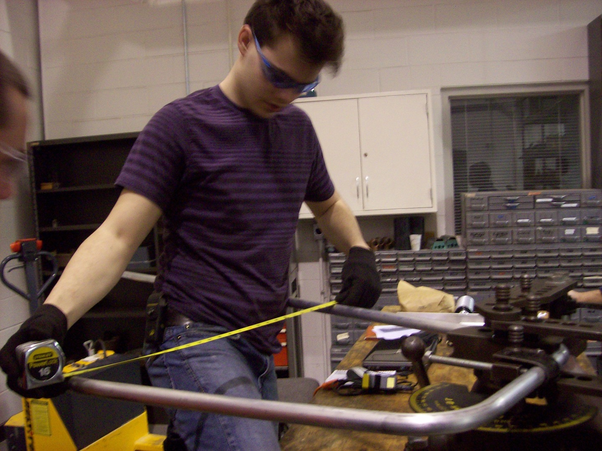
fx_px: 626
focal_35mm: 36
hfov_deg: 51.4
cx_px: 301
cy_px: 226
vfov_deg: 39.6
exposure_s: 1/8
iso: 160
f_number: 2.7
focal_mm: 6
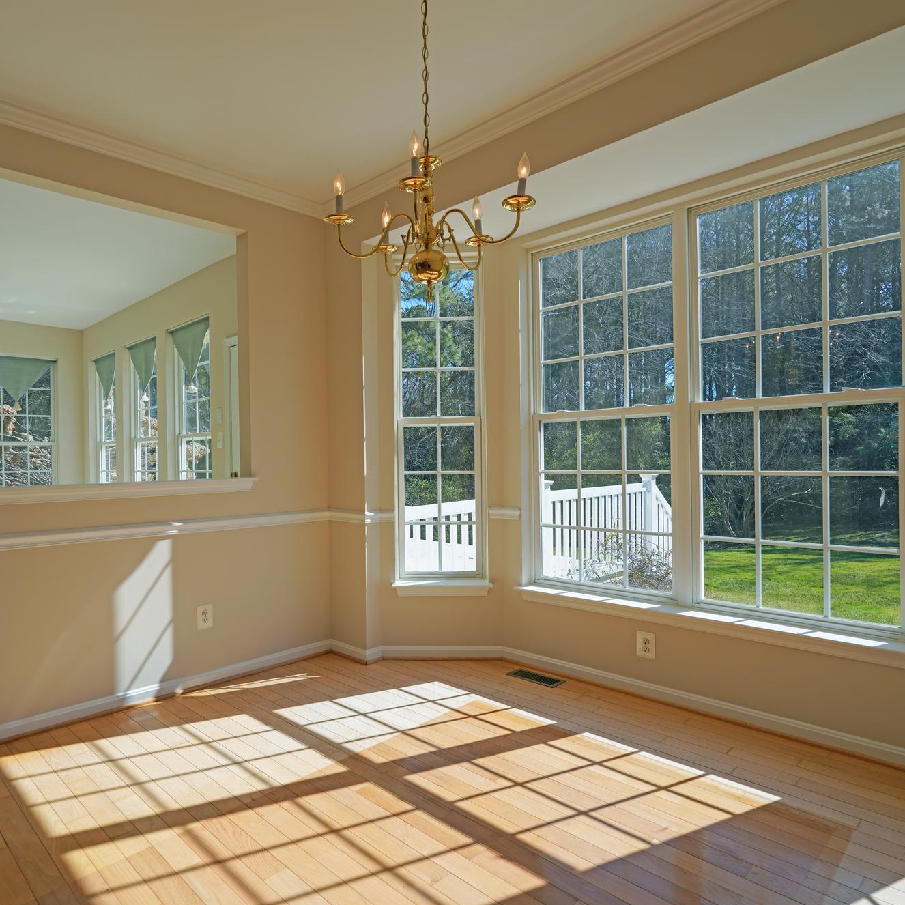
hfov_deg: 71.5
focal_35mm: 21
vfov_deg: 72.1
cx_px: 371
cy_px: 462
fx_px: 621
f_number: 5.6
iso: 100
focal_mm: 16
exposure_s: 1/320
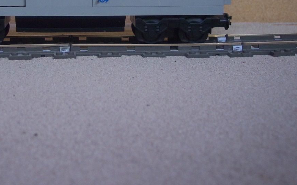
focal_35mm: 60
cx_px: 82
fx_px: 485
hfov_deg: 33.5
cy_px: 23
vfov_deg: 21.2
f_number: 2.8
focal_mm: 8
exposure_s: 1/60
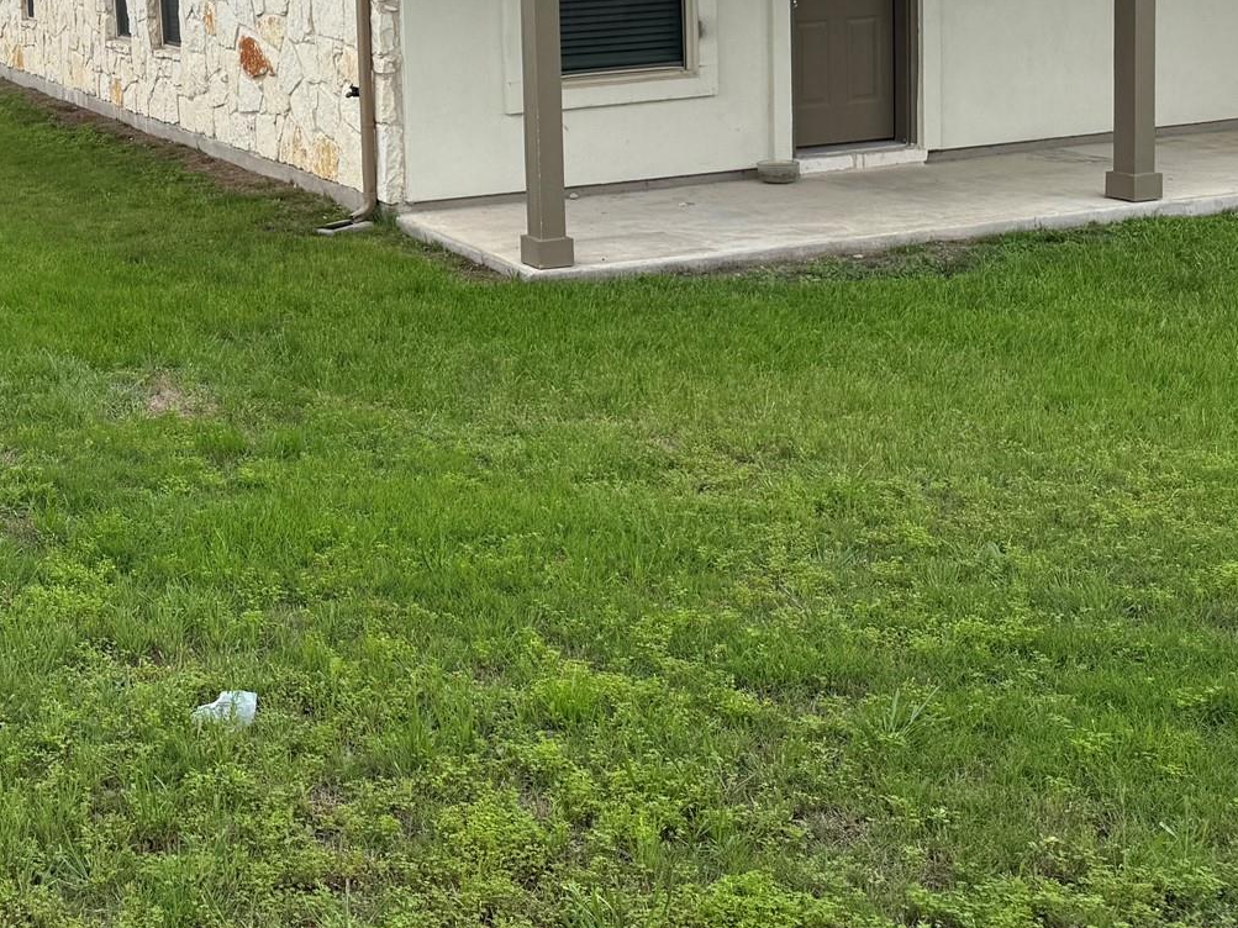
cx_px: 96
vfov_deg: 28.6
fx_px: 1752
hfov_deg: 36.2
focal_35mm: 49
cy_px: 114
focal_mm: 6.76
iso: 80
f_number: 1.78
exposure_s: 1/3425
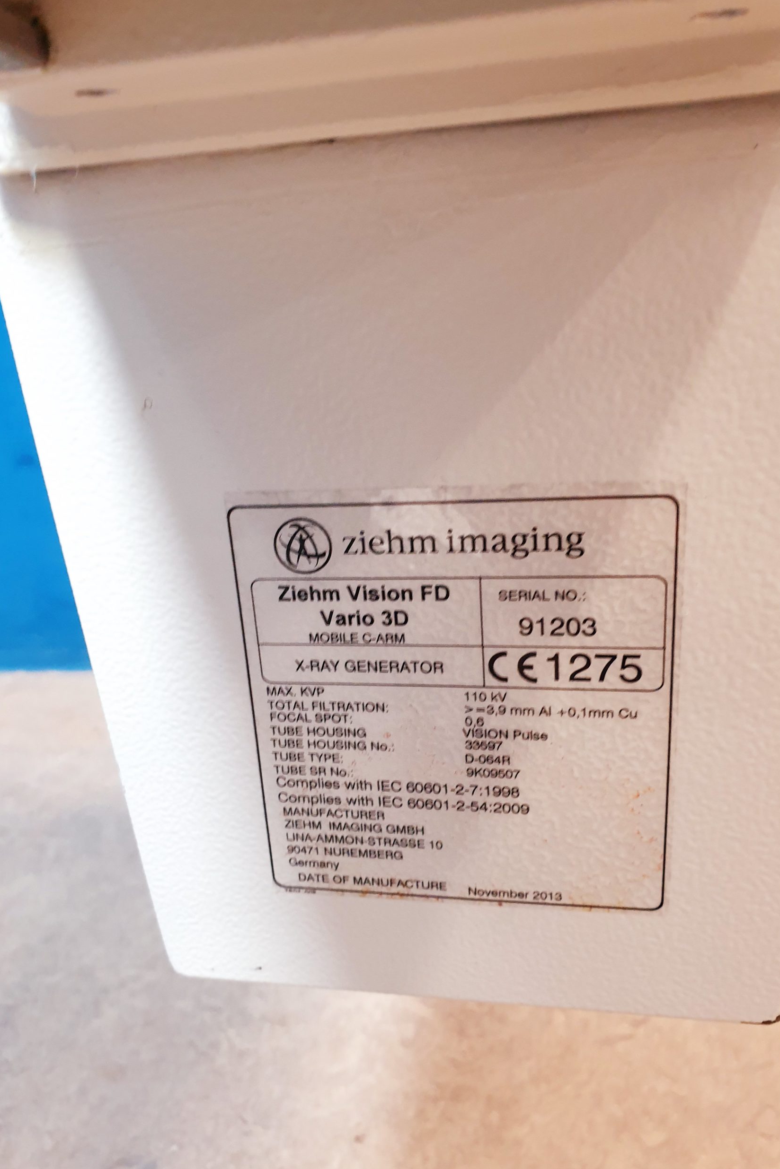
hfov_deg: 46.3
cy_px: 589
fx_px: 910
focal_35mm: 28
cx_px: 355
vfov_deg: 65.5
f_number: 2.4
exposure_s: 1/25
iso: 320
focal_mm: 4.3
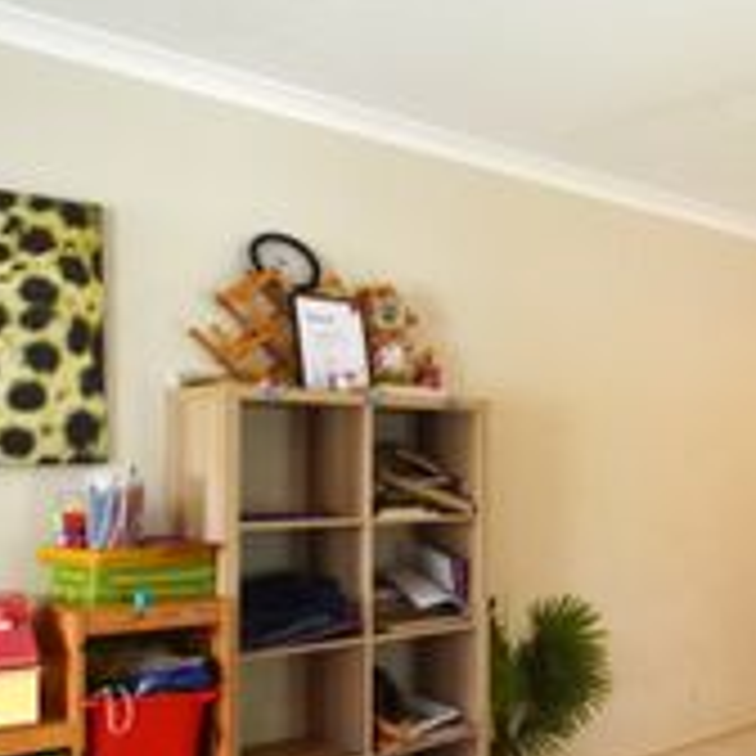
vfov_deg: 43.5
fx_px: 939
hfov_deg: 33.7
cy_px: 470
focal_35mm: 38
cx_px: 950
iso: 400
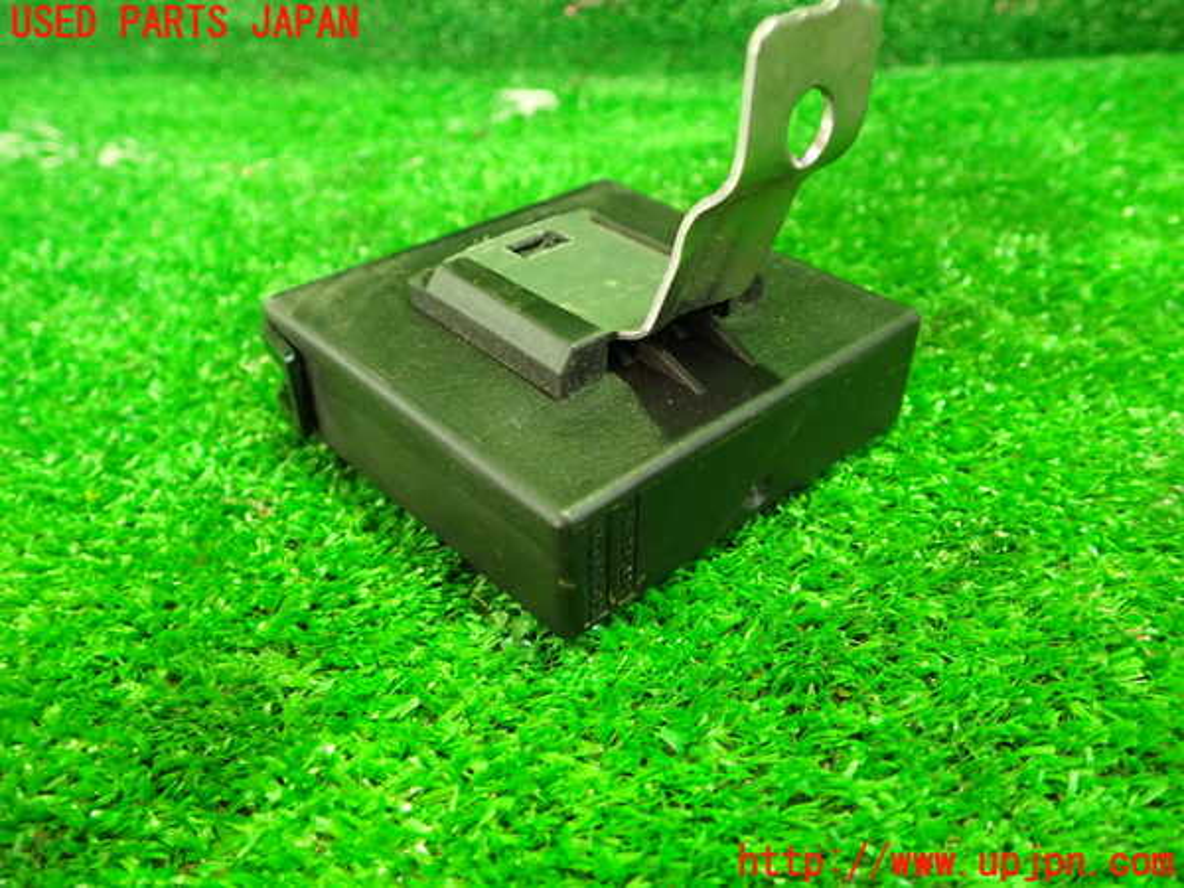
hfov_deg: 63.4
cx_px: 592
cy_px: 444
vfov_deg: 49.7
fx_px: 958
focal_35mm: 28
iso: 800
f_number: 2.2
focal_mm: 5.05
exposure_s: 1/25
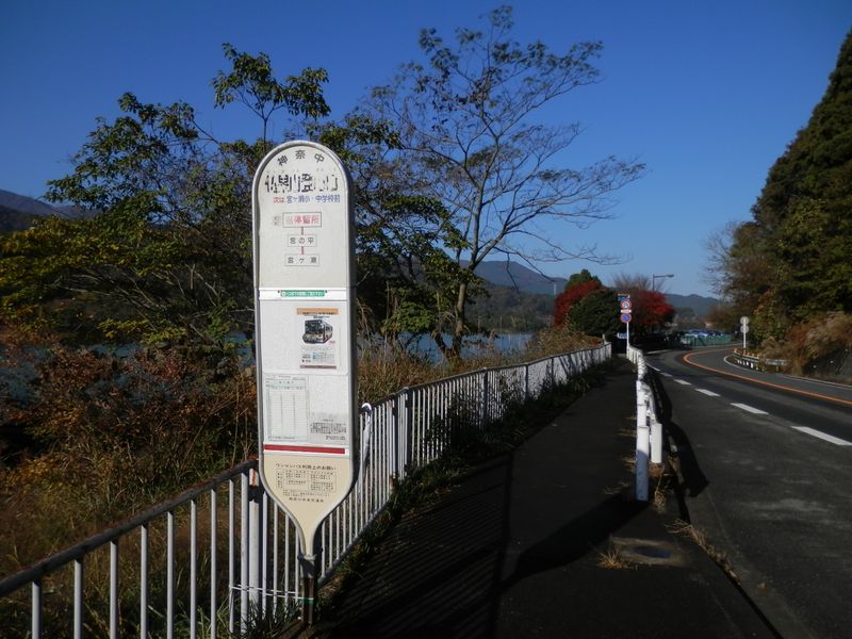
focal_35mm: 25
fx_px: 615
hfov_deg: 69.4
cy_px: 320
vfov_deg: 54.9
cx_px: 426
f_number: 8.7
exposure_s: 1/250
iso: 80
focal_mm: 4.5
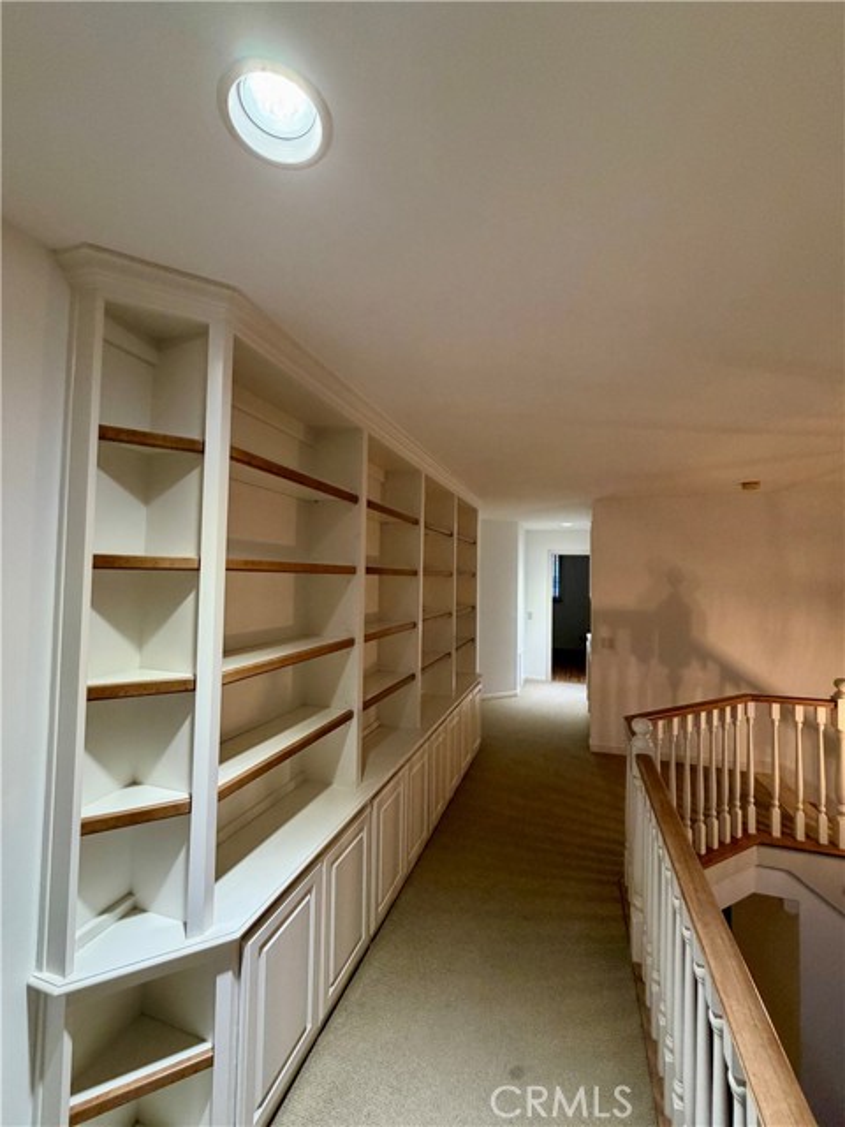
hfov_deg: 85.7
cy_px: 564
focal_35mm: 14
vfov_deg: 102.1
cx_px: 422
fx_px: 456
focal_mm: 2.22
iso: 200
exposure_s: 1/60
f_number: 2.2
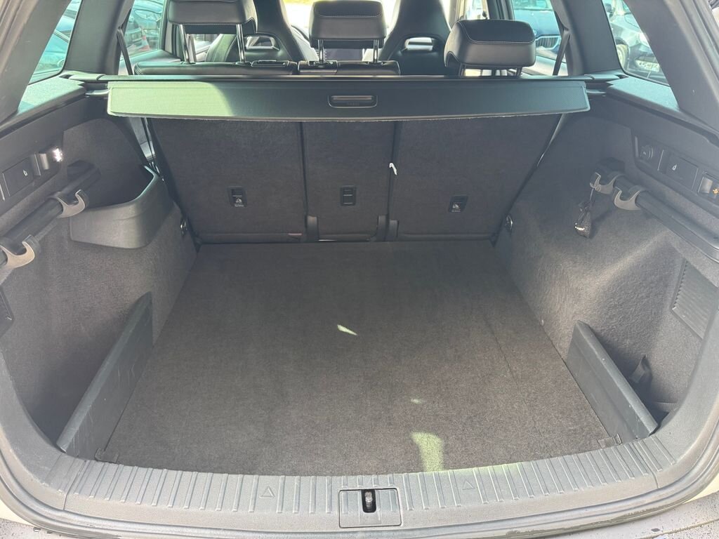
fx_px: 498
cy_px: 270
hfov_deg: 71.6
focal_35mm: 24
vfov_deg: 56.8
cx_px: 360
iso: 250
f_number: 1.78
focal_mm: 6.76
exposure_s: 1/60
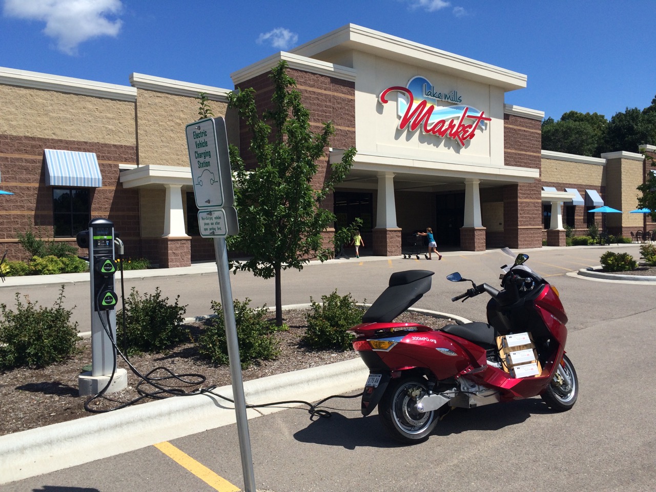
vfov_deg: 48.2
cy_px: 246
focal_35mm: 29
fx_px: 550
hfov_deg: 61.7
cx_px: 328
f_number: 2.2
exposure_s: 1/2740
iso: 32
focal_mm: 4.15
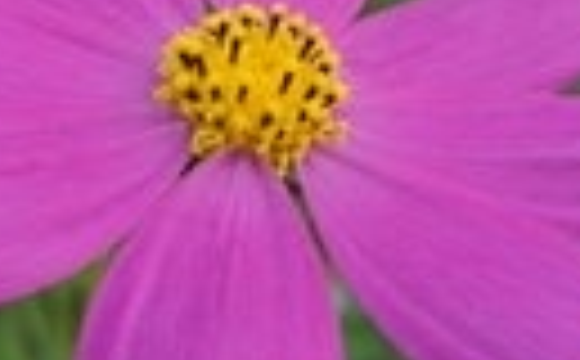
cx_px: 261
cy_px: -47
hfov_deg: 19.5
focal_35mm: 107
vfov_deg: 12.0
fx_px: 1688
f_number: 4.5
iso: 100
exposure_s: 1/320
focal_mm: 10
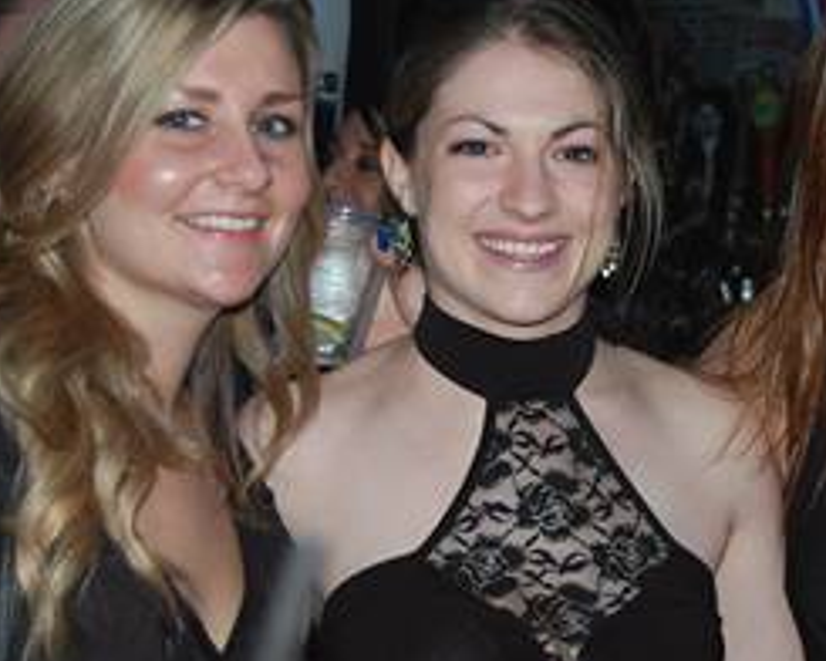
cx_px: 627
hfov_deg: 17.5
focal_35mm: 109
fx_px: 2665
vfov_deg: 14.1
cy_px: 449
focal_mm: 38
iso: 400
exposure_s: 1/60
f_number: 5
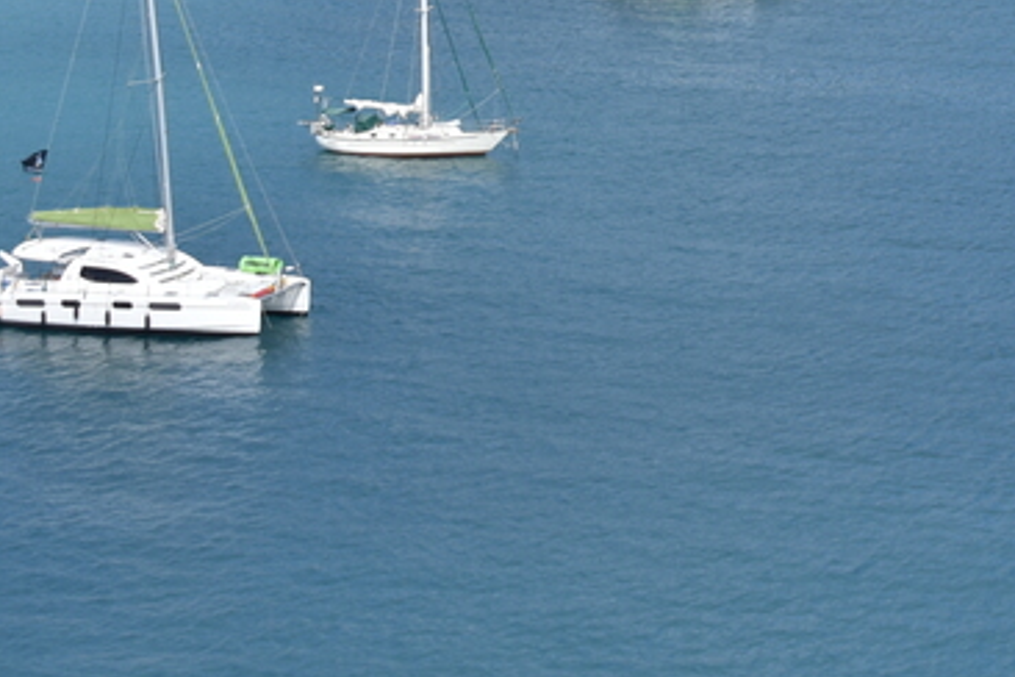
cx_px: 1251
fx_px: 4736
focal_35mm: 168
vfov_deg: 8.0
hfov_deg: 11.9
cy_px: -333
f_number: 9
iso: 100
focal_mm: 48
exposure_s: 1/320
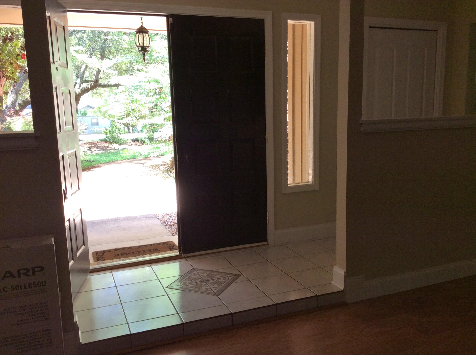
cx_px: 238
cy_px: 178
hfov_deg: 56.9
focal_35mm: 32
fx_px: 439
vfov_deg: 44.1
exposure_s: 1/40
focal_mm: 3.3
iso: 32
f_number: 2.4
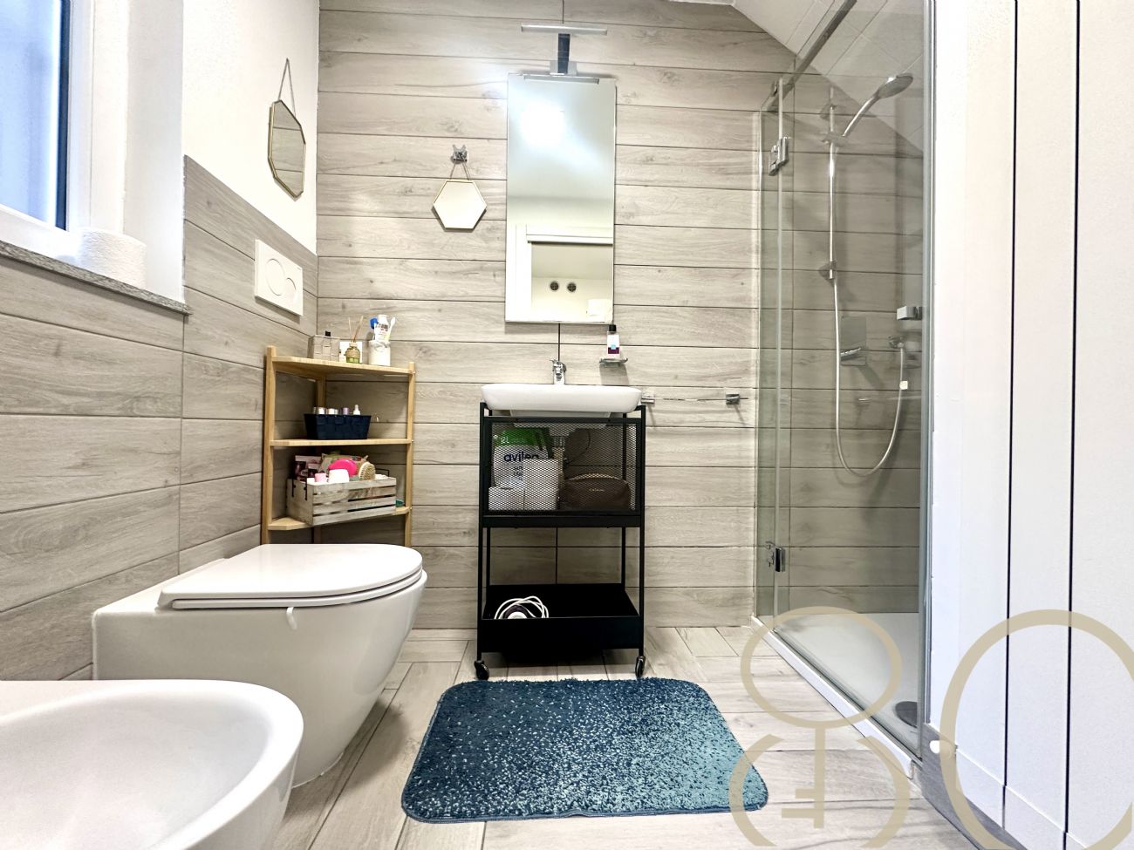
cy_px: 425
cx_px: 567
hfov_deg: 102.1
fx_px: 459
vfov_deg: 85.7
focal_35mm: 14
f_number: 2.2
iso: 250
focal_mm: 2.22
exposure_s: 1/50
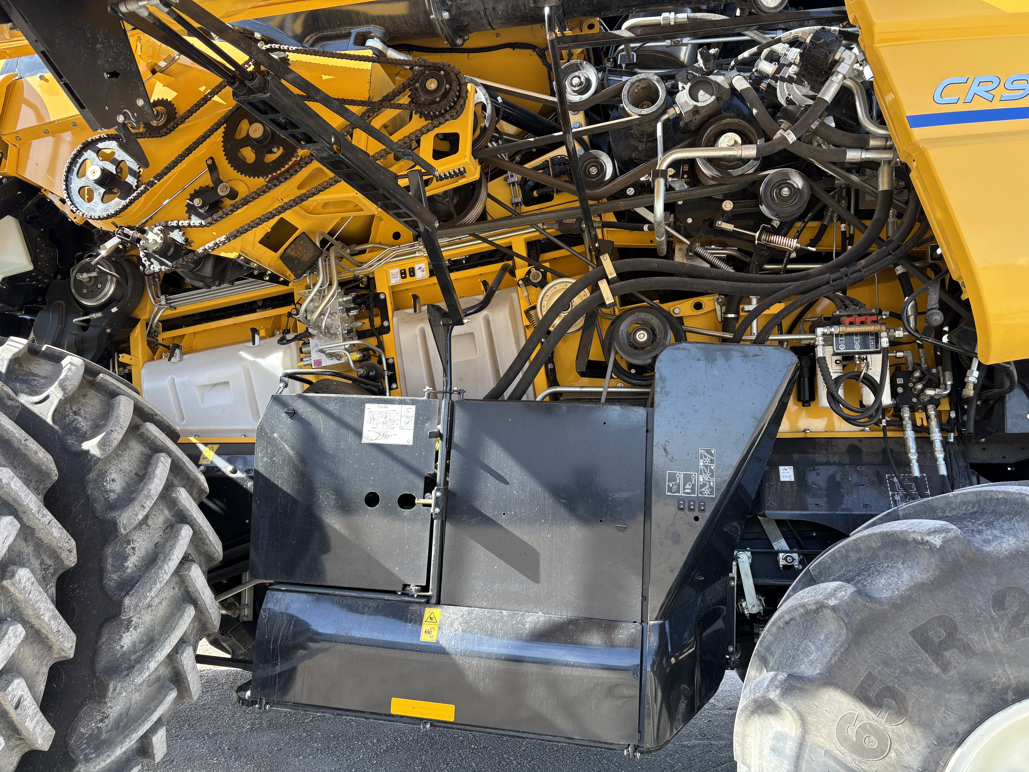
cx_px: 514
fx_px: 773
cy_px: 386
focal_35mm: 26
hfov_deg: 67.3
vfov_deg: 53.1
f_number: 1.6
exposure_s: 1/208
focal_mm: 5.96
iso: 40
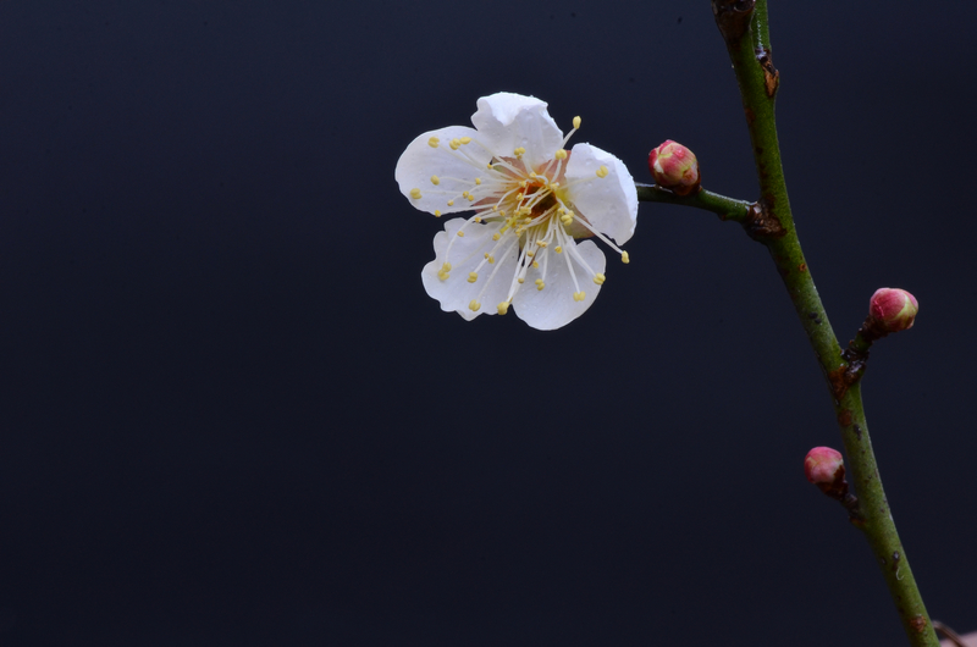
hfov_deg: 15.2
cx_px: 488
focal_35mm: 135
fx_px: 3656
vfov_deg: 10.1
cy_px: 324
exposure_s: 1/20
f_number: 32
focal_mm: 90
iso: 400
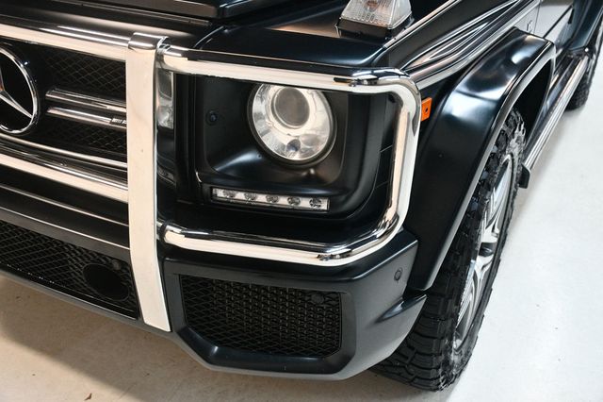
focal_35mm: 39
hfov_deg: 49.6
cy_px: 201
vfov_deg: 34.2
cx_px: 302
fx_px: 653
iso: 2800
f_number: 3.8
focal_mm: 26
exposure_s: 1/125
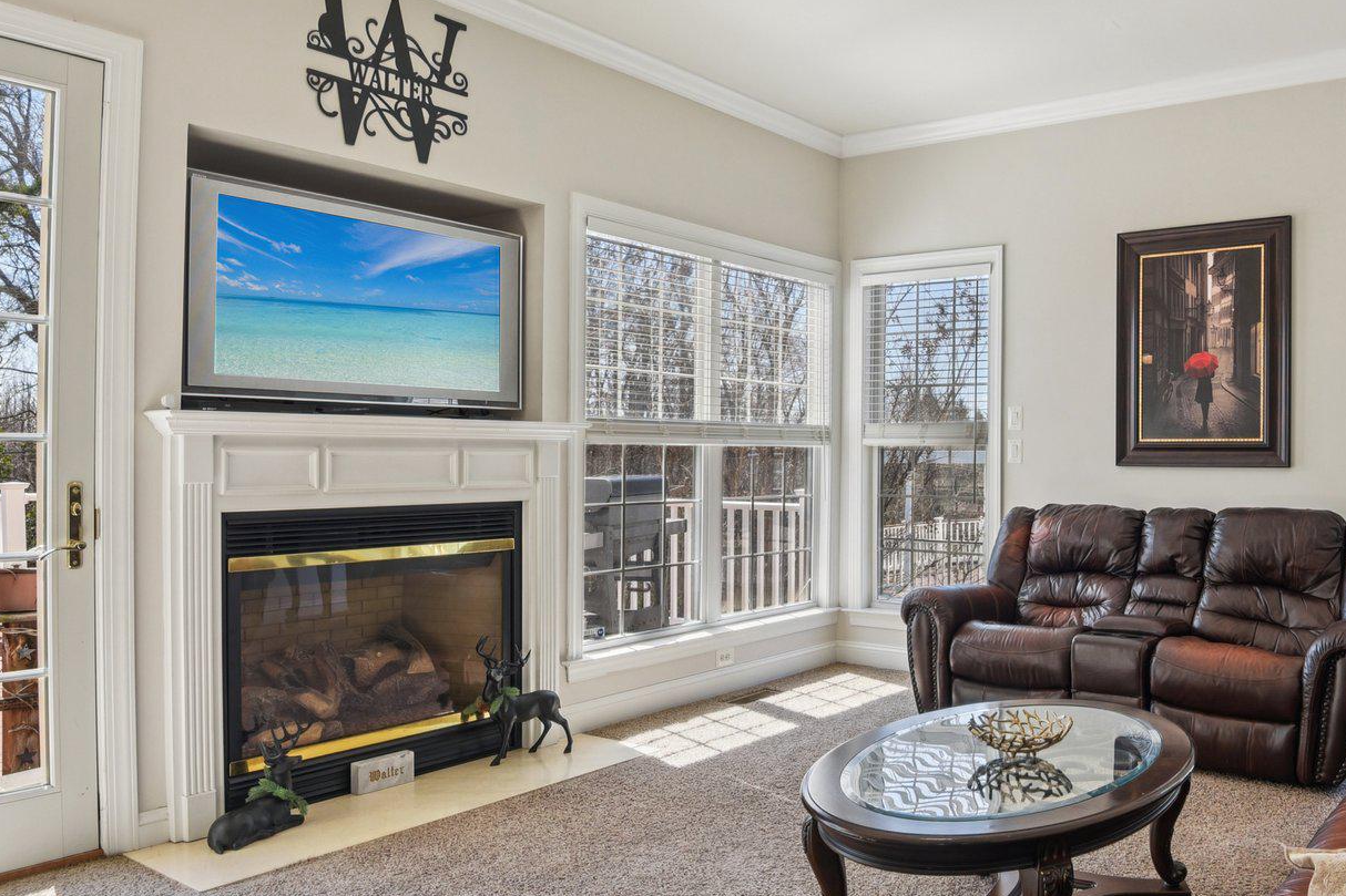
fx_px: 1009
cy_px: 449
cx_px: 1008
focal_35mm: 27
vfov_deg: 47.9
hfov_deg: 63.5
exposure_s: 1/125
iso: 400
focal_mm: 16
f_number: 8
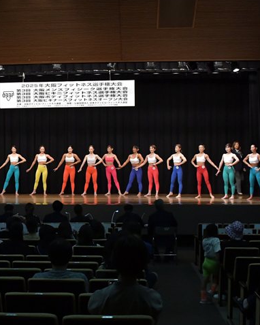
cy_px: 161
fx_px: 615
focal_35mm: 64
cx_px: 64
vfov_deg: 29.6
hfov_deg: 23.6
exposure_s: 1/400
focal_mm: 28
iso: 5000
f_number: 5.6
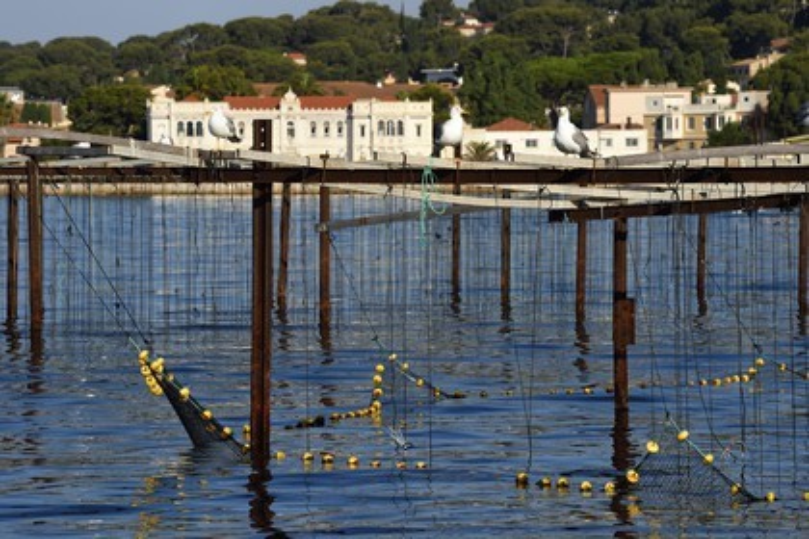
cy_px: 270
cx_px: 404
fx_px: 4045
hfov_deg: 11.4
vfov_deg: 7.6
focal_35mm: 180
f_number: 11
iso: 200
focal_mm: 180
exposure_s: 1/500
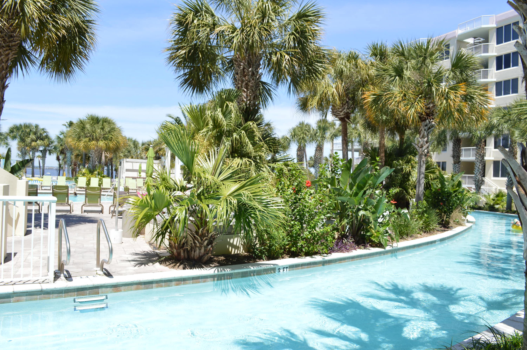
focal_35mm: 27
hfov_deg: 67.4
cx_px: 264
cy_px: 175
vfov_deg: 47.8
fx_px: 395
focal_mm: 18
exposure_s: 1/200
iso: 100
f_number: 7.1
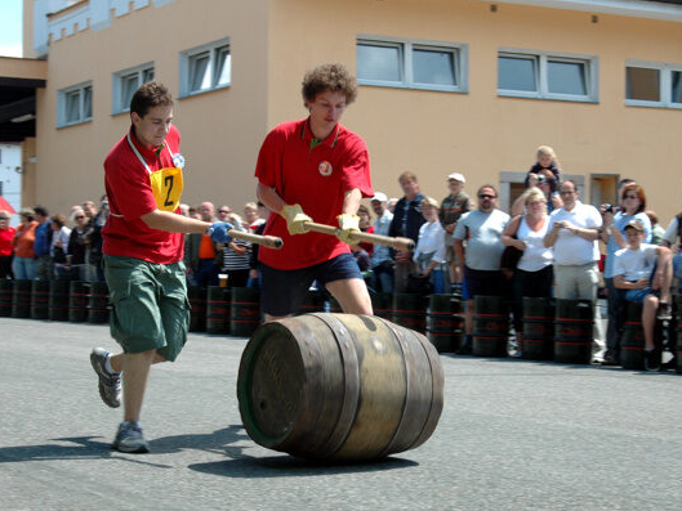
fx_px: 1675
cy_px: 256
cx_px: 362
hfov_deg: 23.0
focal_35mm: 85
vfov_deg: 17.4
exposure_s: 1/200
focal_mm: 52
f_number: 7.1
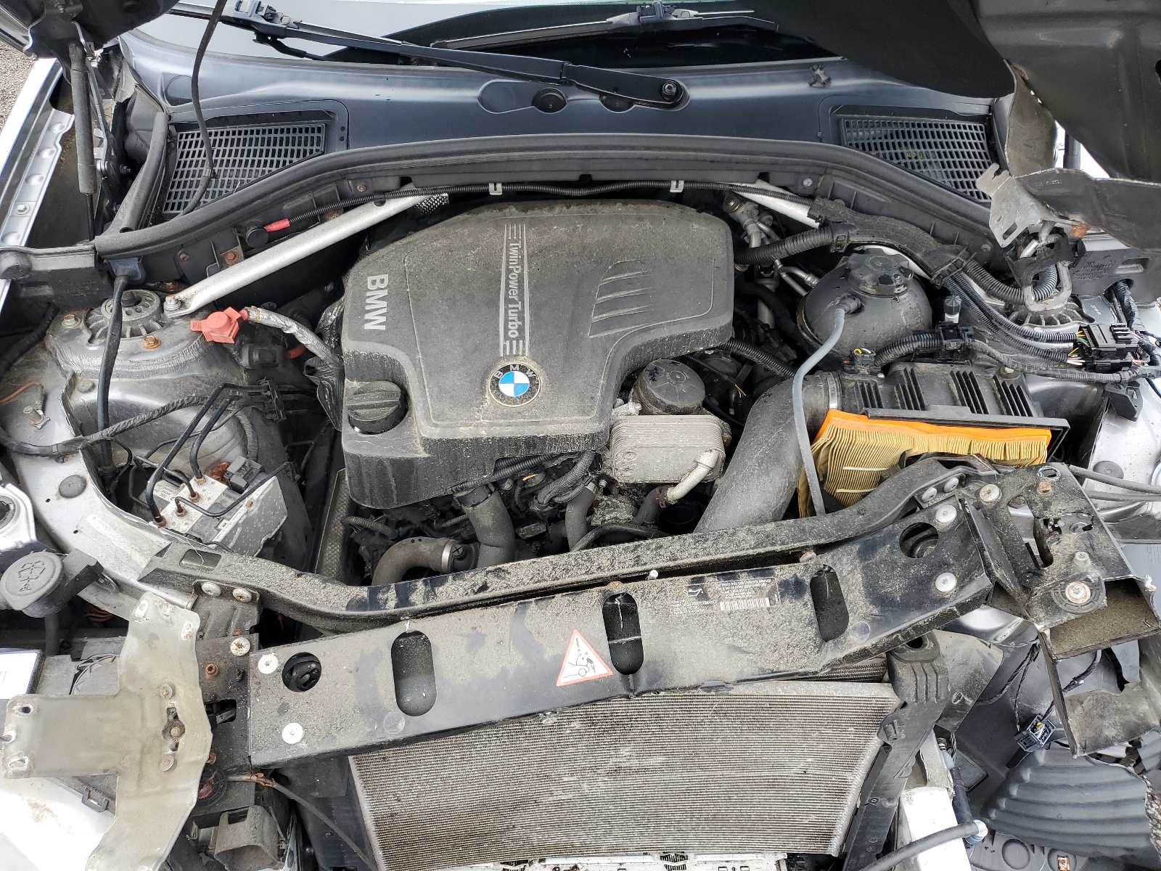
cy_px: 436
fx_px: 872
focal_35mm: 26
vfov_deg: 53.1
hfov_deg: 67.3
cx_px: 580
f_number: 1.5
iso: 50
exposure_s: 1/244
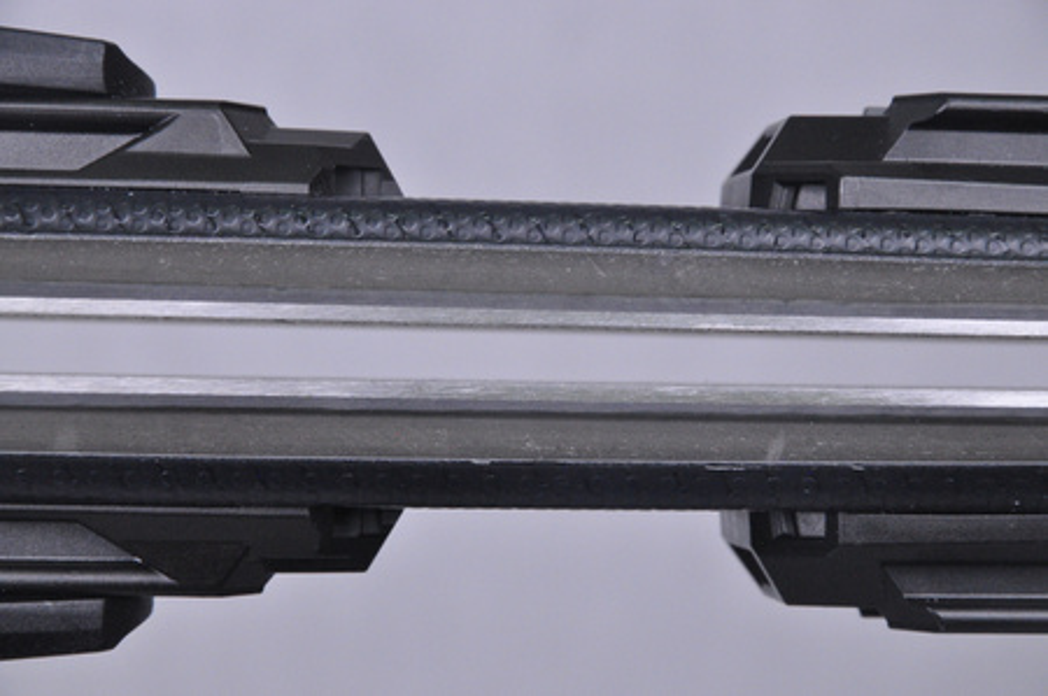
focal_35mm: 158
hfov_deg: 13.1
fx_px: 4580
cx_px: 524
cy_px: 348
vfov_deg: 8.7
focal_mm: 105
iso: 3200
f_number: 9.5
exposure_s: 1/125
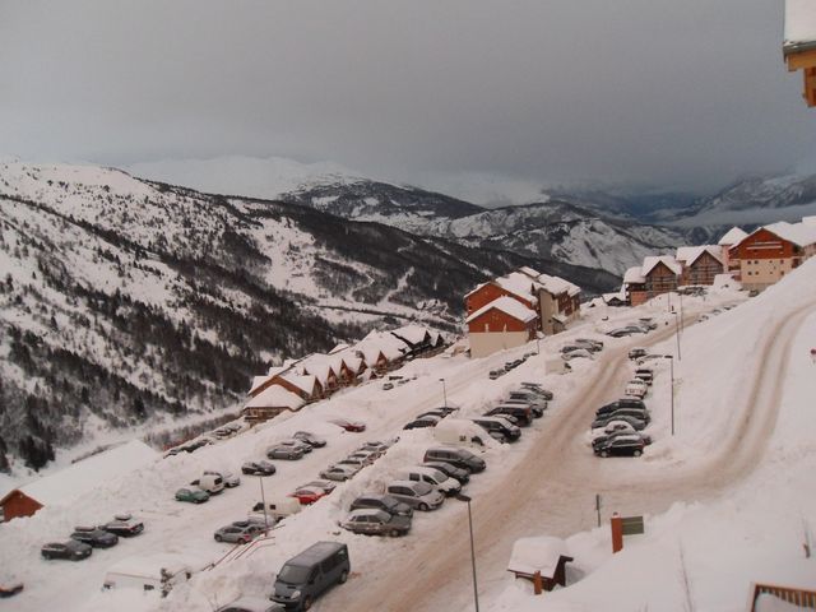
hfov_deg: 52.6
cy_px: 306
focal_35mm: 35
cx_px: 408
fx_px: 825
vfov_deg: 40.7
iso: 240
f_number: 3.5
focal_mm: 6.3
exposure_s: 1/45
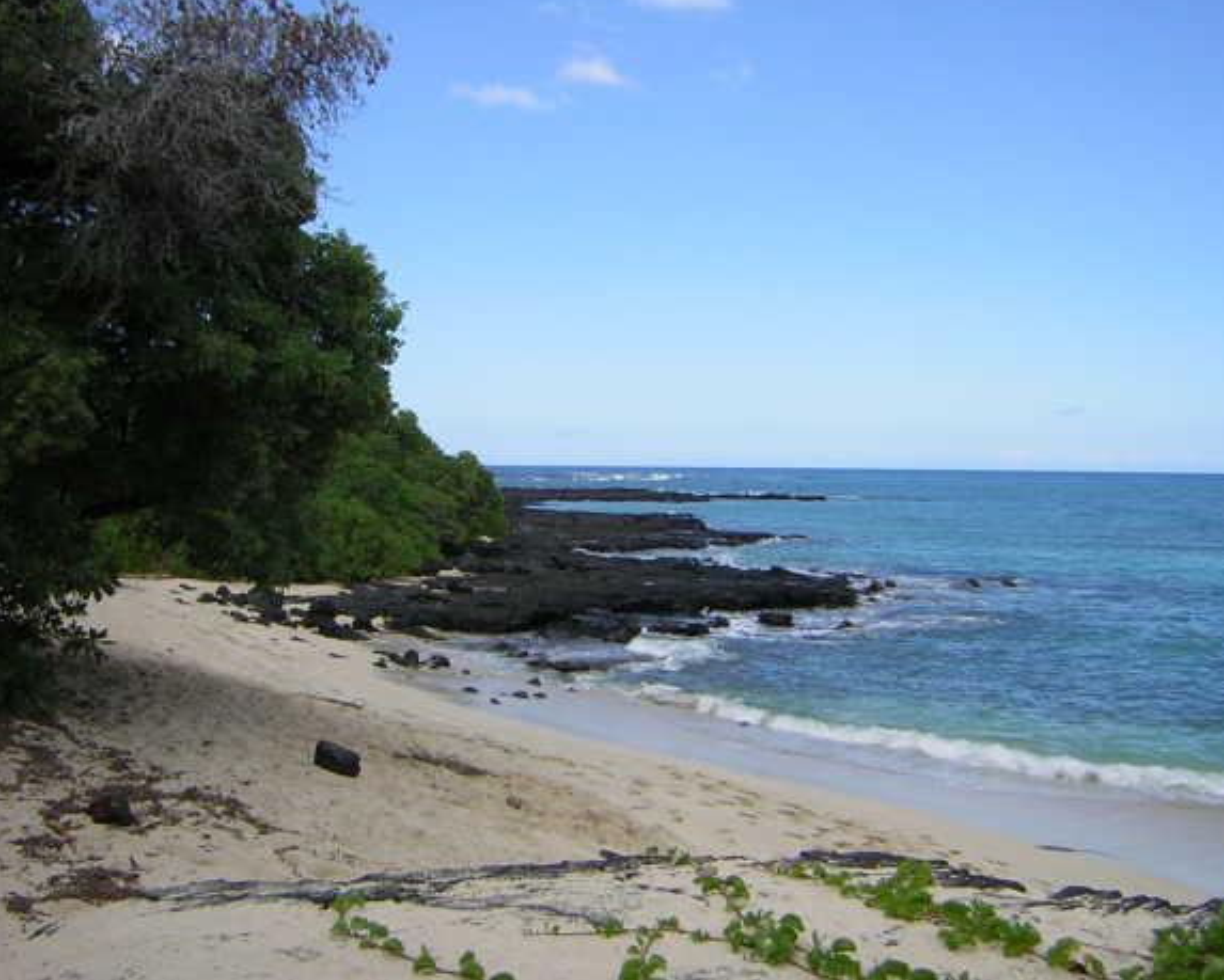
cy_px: 486
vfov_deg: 39.2
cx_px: 619
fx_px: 1377
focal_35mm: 38
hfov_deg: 47.9
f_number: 5.2
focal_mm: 4.7
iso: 50
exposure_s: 1/298
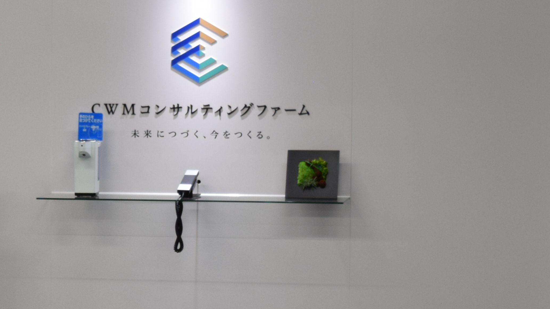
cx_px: -25
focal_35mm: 156
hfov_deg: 13.6
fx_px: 2275
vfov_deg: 7.8
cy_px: 269
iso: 400
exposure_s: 1/100
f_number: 5
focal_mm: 34
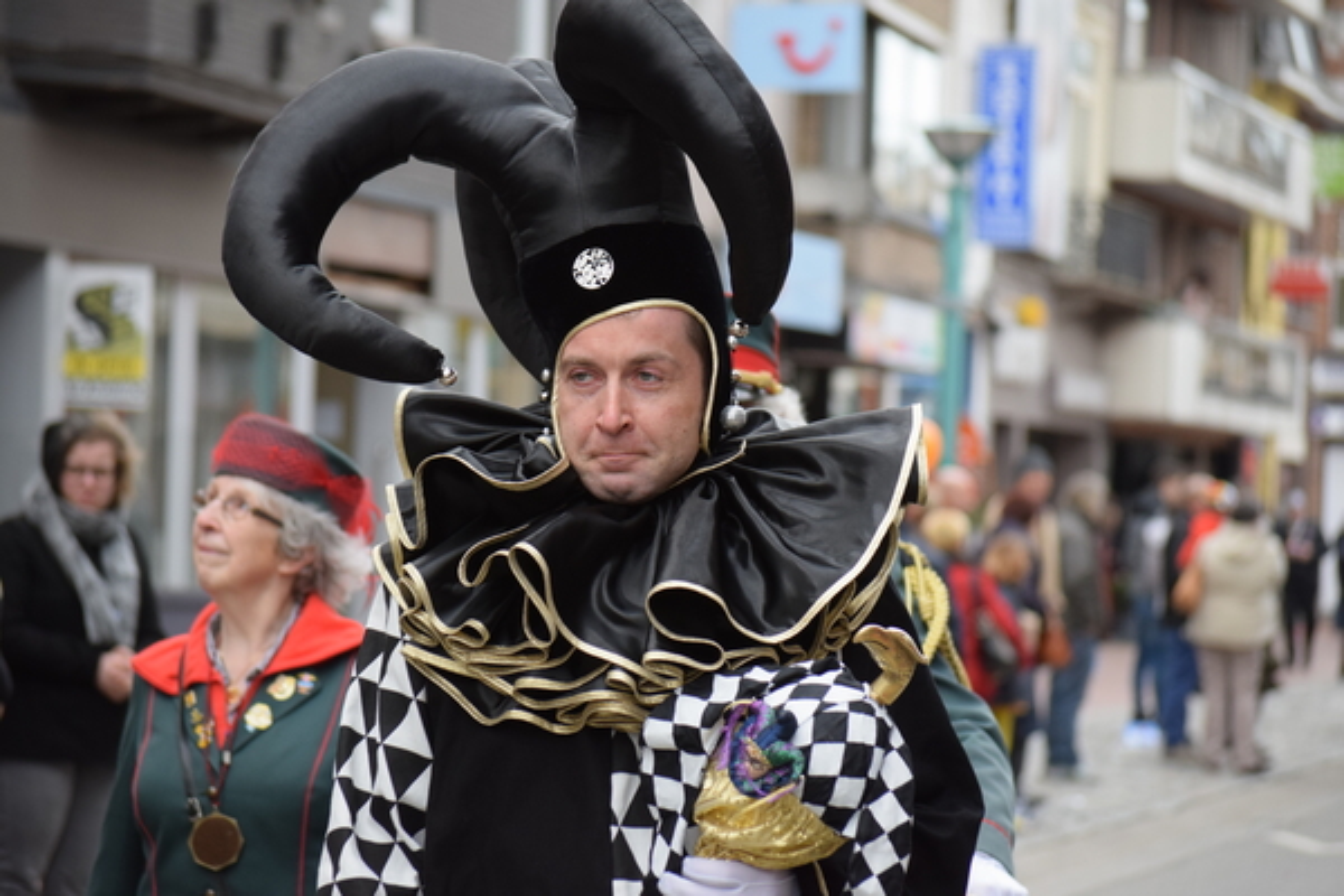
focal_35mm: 150
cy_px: 448
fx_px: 5600
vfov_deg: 9.1
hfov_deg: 13.7
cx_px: 672
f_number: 4.5
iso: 800
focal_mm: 100
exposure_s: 1/500
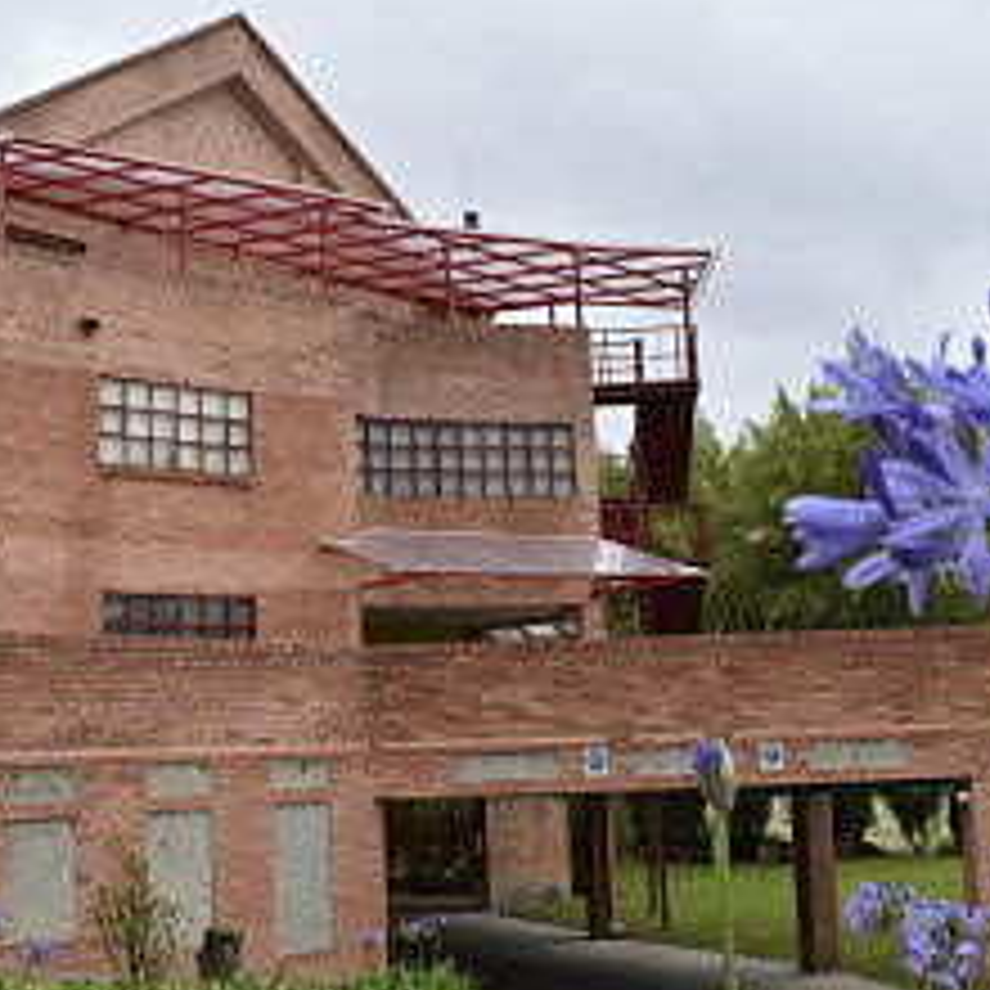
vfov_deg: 33.4
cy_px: 547
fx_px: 1650
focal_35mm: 51
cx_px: 374
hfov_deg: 33.2
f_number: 9
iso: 200
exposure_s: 1/320
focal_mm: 22
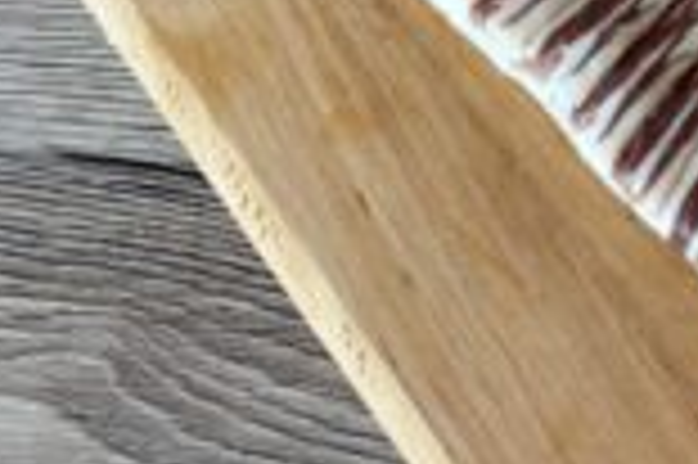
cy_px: -149
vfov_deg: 18.1
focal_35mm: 70
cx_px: 721
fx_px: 1356
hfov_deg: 27.0
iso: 40
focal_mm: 5.96
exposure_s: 1/121
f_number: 1.6
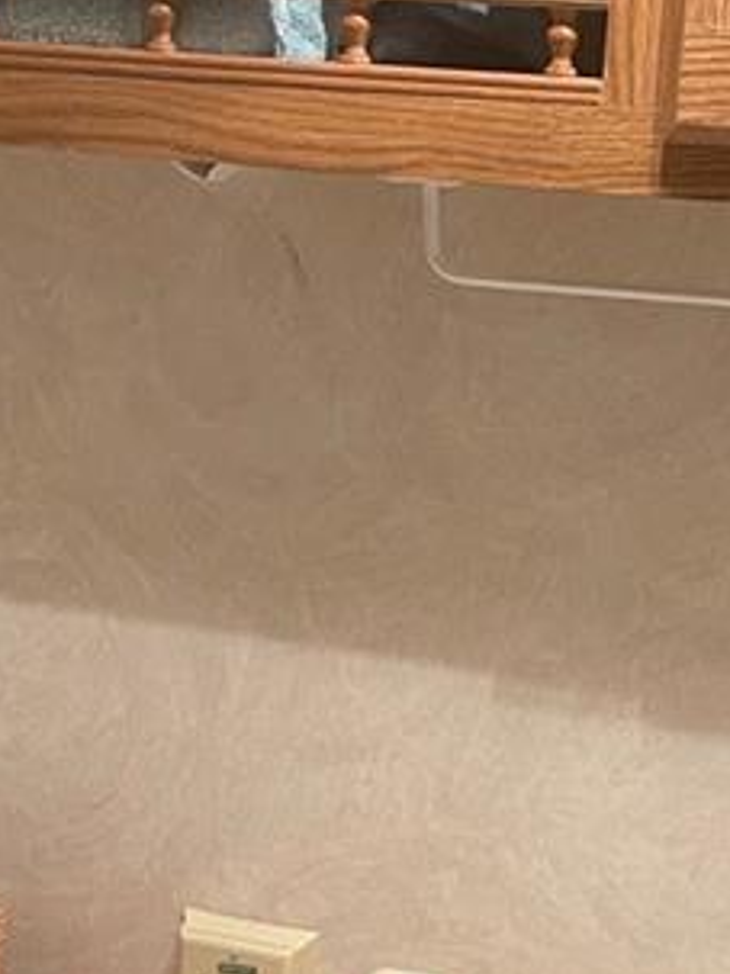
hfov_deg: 14.3
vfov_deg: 19.0
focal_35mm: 103
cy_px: 736
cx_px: 177
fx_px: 2898
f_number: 1.6
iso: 320
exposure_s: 1/60
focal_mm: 4.2
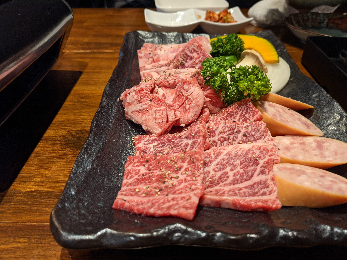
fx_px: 271
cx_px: 174
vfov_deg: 51.4
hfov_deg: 65.3
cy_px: 130
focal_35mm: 27
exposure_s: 1/33.3
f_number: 1.73
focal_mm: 4.38
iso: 70
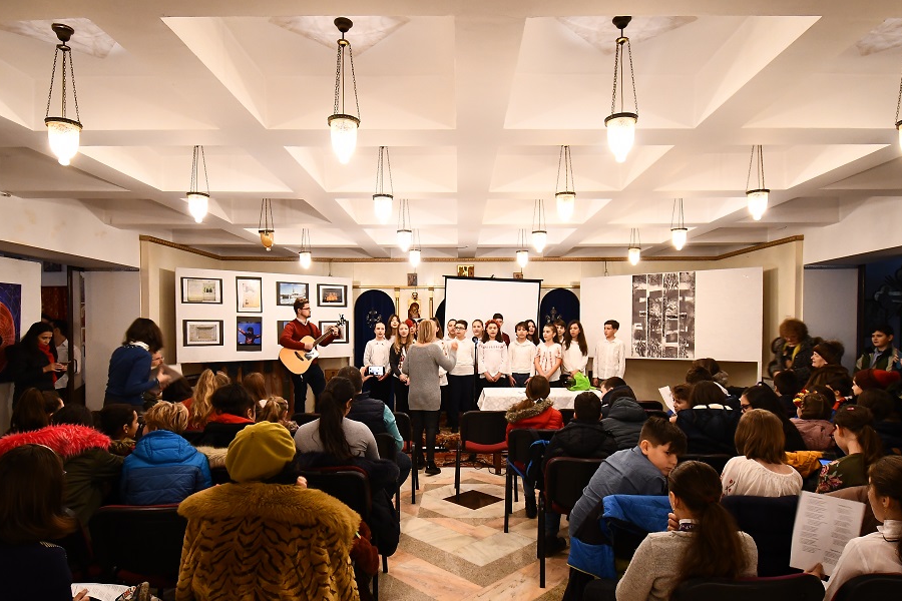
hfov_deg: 84.0
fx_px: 501
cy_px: 345
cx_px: 460
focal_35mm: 20
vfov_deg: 61.6
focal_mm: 10
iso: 1600
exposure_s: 1/25
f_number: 4.5
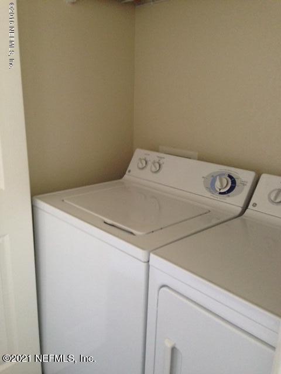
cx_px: 140
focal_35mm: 33
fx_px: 357
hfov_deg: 42.9
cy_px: 187
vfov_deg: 55.4
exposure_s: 1/20
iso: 200
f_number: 2.4
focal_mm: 4.12
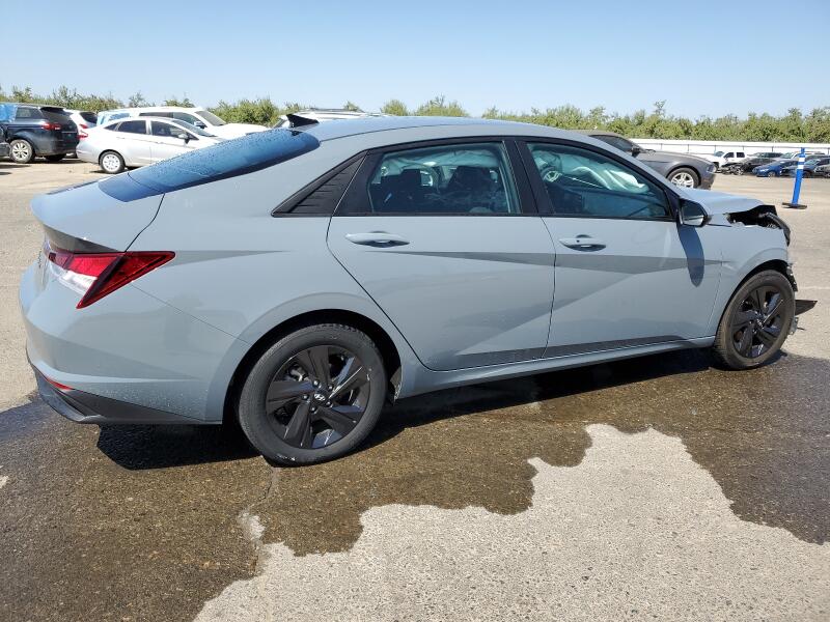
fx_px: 623
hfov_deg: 67.3
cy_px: 311
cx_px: 415
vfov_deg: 53.1
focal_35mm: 26
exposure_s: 1/2500
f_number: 1.5
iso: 50
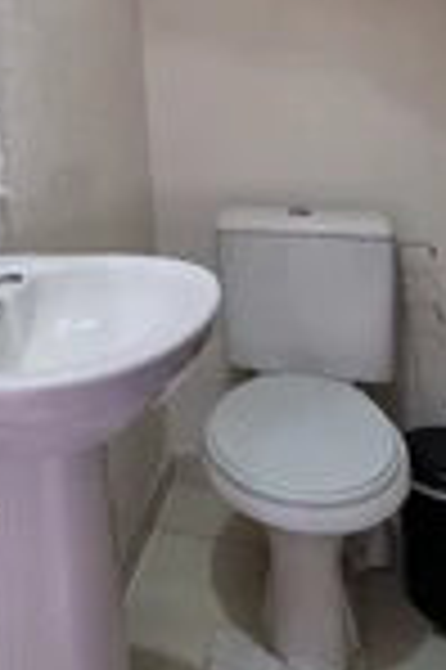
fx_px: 652
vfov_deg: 48.9
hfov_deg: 36.2
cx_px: 77
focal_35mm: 35
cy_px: 72
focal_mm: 2.2
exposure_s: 1/60
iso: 250
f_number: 2.2
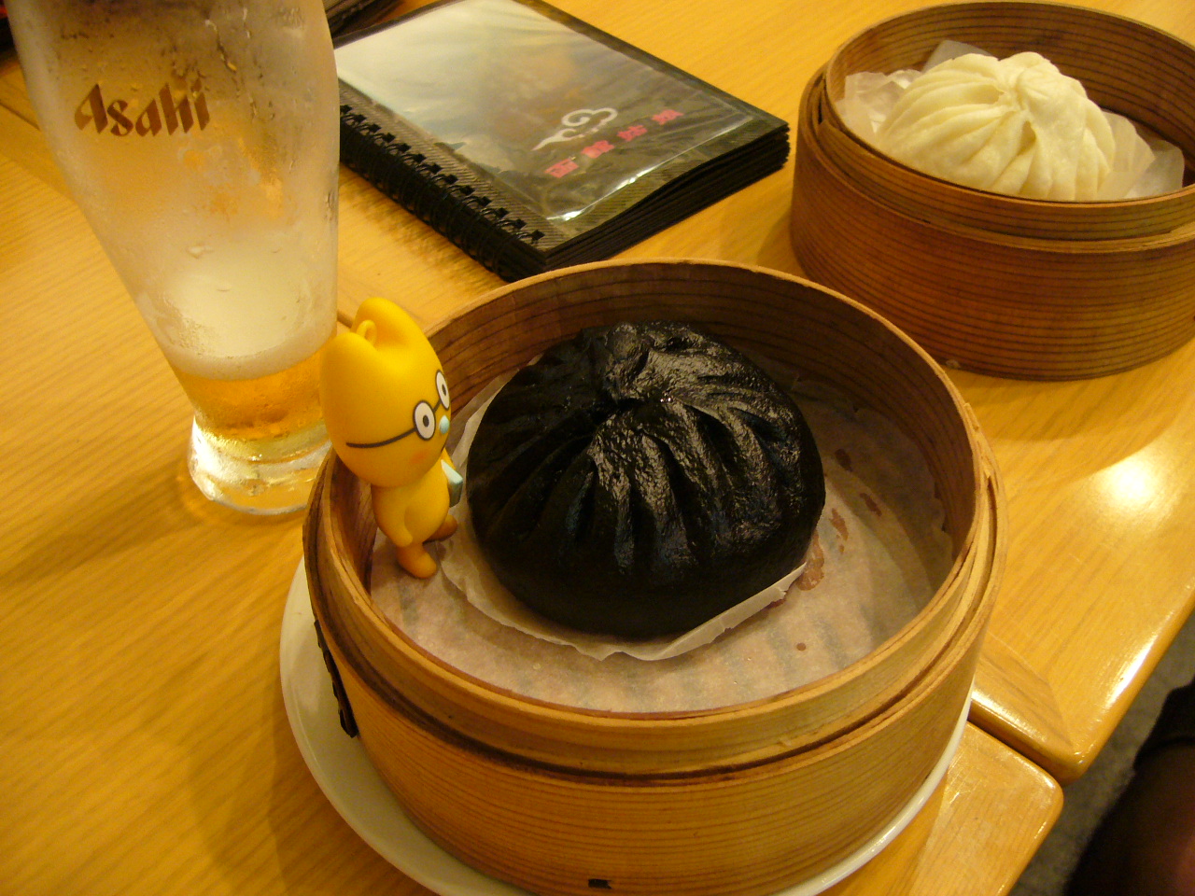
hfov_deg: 52.6
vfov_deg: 40.7
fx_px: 1208
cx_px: 598
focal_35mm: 35
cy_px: 448
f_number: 2.8
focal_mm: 5.8
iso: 200
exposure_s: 1/8
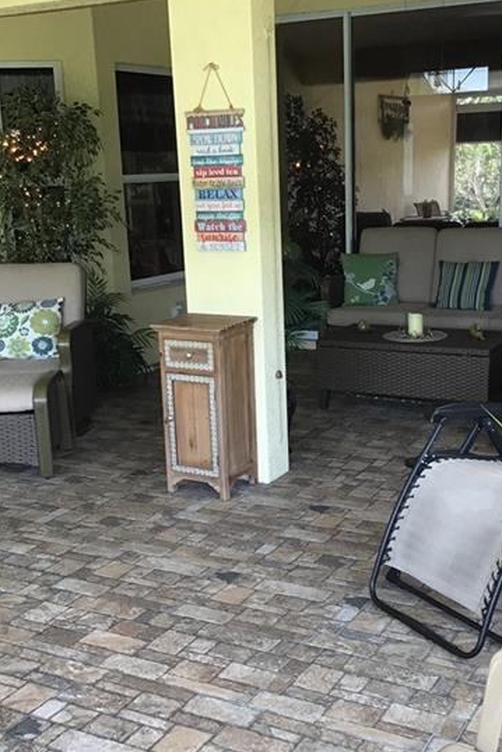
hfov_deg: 29.2
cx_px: 288
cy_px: 431
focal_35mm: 46
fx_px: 961
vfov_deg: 42.6
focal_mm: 3.3
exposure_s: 1/30
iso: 25
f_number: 2.4
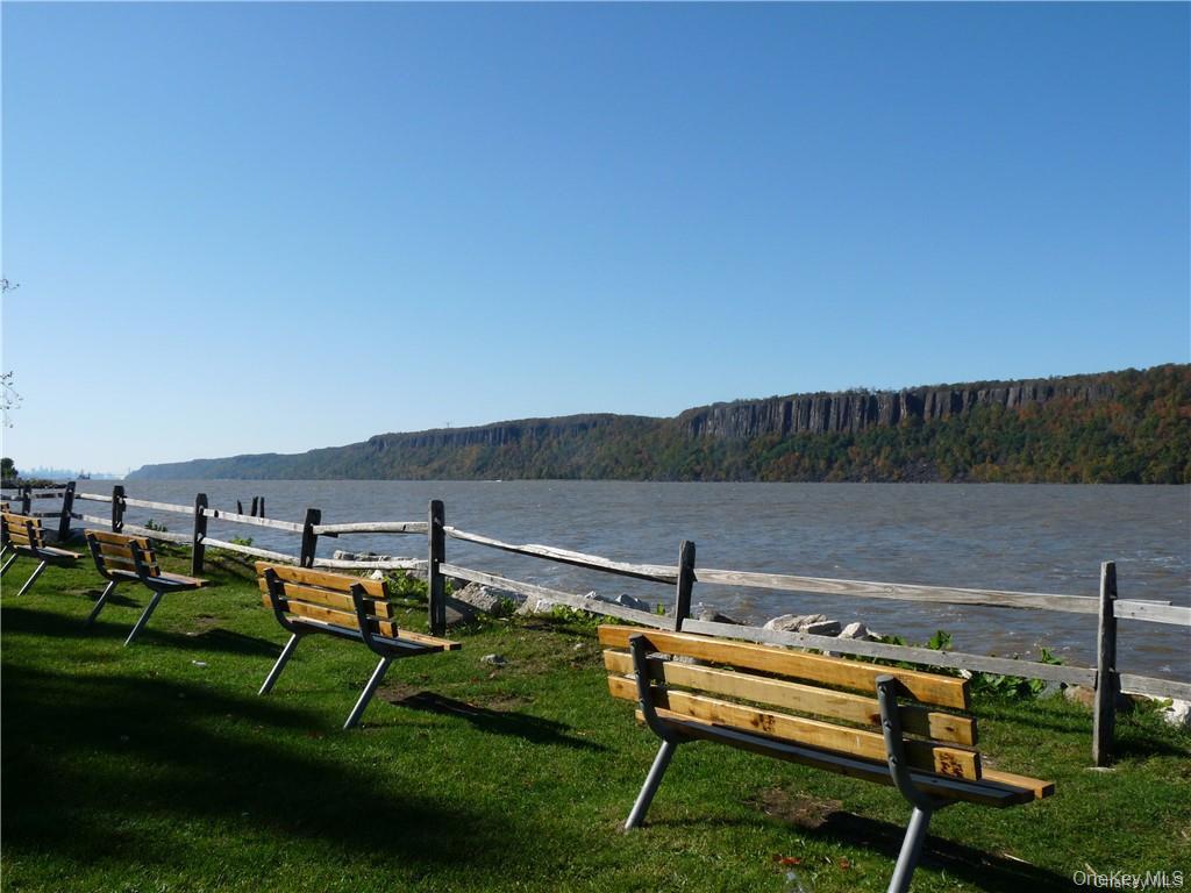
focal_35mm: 32
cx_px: 596
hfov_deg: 56.8
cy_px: 446
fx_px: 1101
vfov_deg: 44.2
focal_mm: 5.6
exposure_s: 1/400
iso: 100
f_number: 6.3
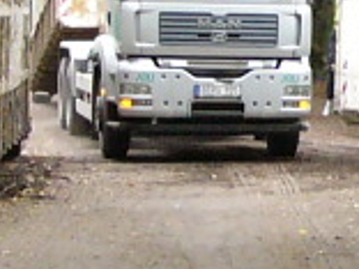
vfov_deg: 8.3
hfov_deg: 10.9
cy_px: 67
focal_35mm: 179
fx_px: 1856
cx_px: 384
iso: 200
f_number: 3.7
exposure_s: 1/40
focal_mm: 4.6
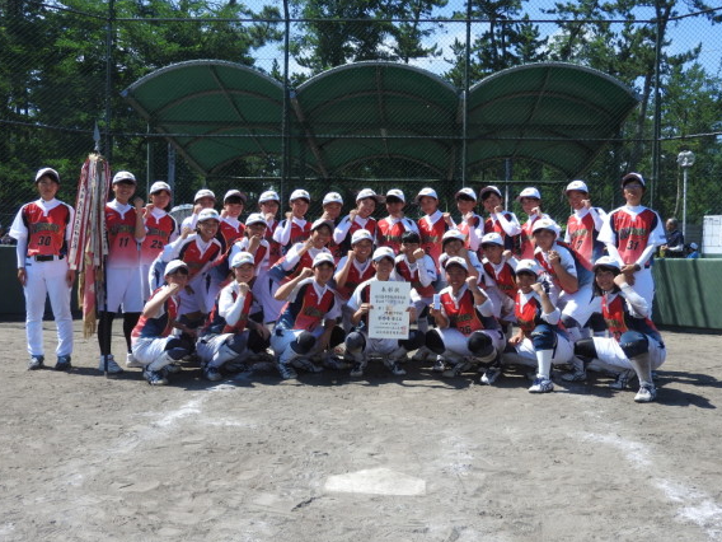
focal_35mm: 37
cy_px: 272
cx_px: 366
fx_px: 772
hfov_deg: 50.1
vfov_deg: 38.7
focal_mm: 6.3
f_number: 3.8
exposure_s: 1/800
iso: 100
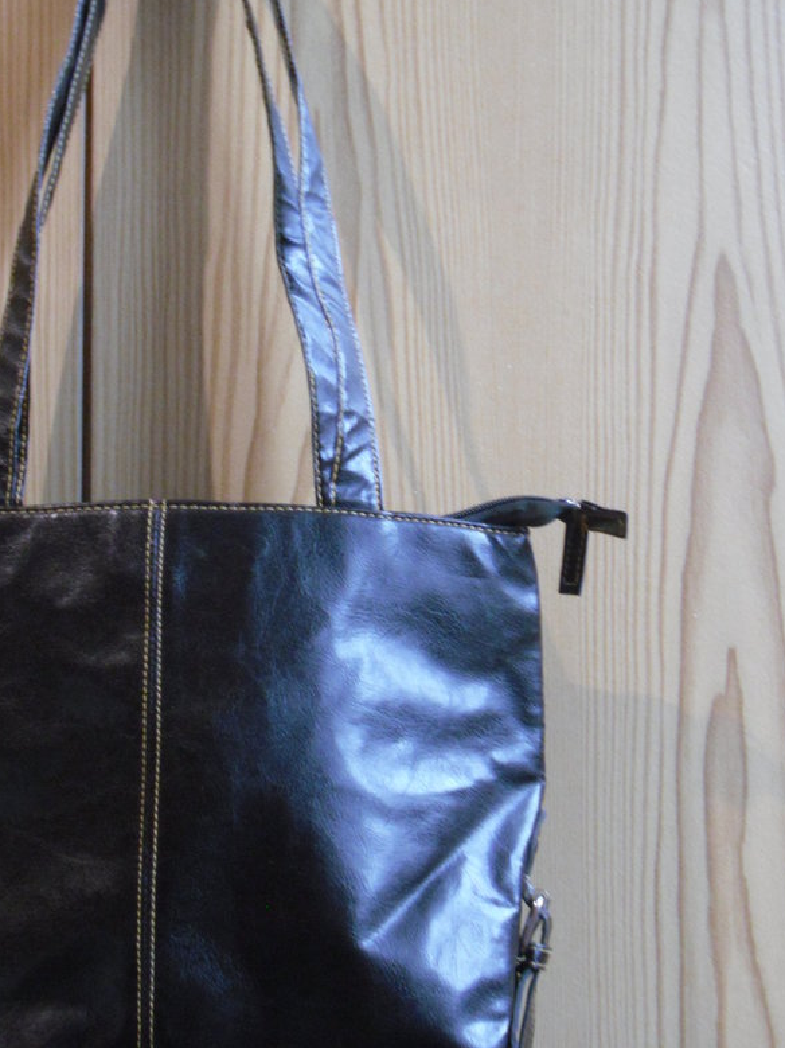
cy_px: 634
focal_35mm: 77
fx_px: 2329
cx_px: 175
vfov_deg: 25.3
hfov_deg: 19.0
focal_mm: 6.3
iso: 400
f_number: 3.5
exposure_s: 1/12
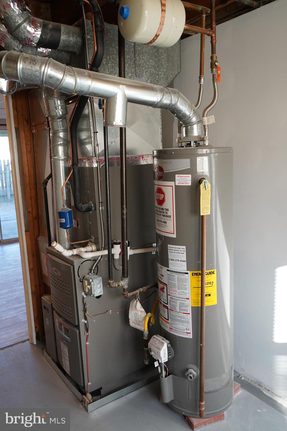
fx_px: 347
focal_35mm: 29
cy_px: 216
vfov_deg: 63.7
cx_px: 144
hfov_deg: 45.0
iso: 1000
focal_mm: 29
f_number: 4
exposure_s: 1/160
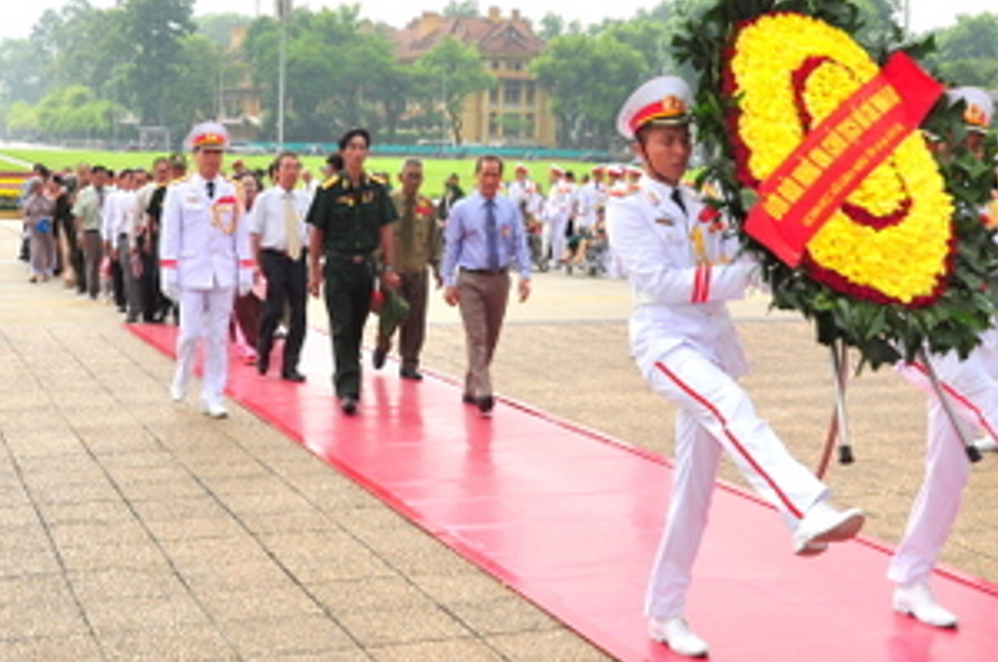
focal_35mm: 55
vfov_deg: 24.4
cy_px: 223
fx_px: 1522
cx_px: 502
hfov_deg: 36.3
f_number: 14
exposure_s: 1/200
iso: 200
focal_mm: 22
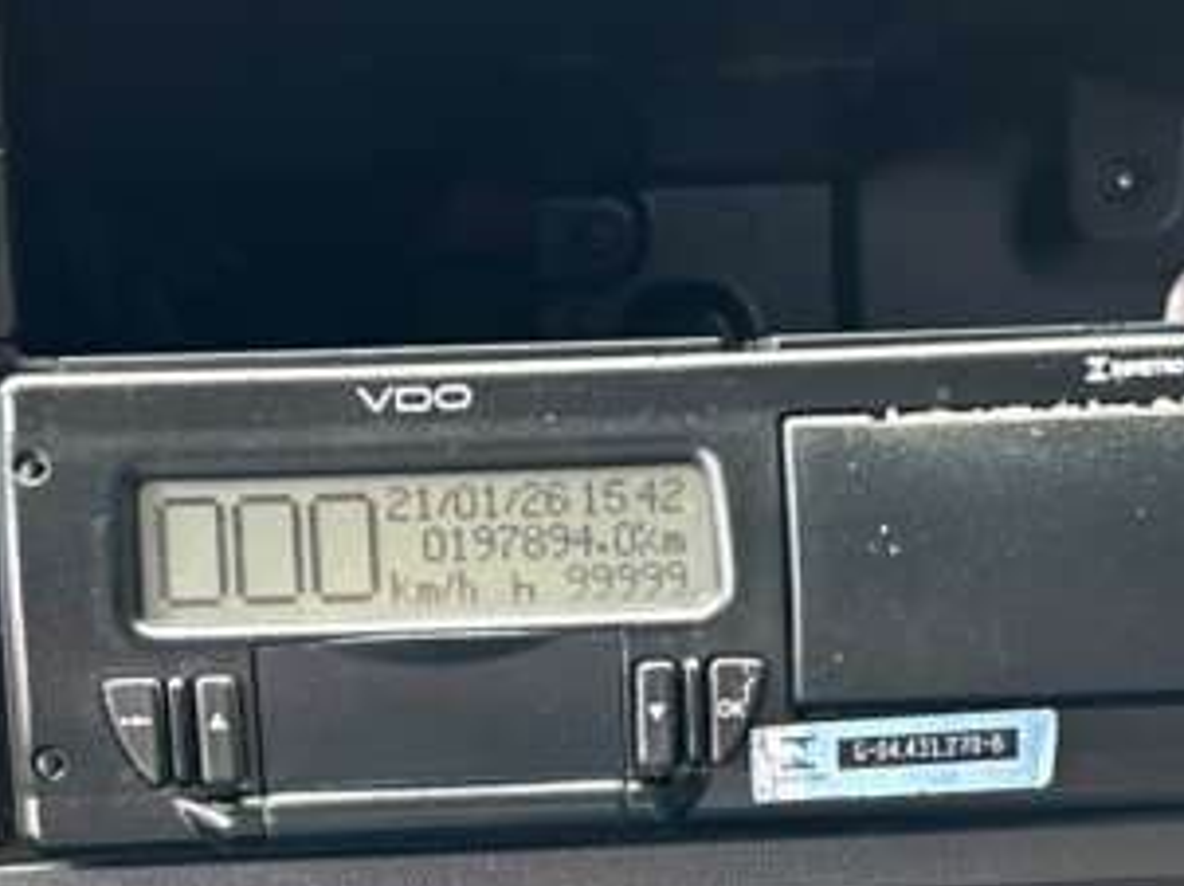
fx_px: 3178
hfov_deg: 21.1
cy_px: 984
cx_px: 702
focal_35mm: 93
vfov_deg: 15.4
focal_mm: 5.7
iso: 125
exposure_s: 1/121
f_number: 1.5
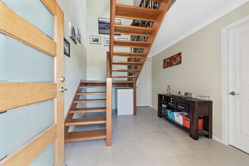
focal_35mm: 15
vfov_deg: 77.4
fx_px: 104
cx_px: 124
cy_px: 83
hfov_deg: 100.4
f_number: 7.1
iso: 200
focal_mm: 15
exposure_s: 1/15
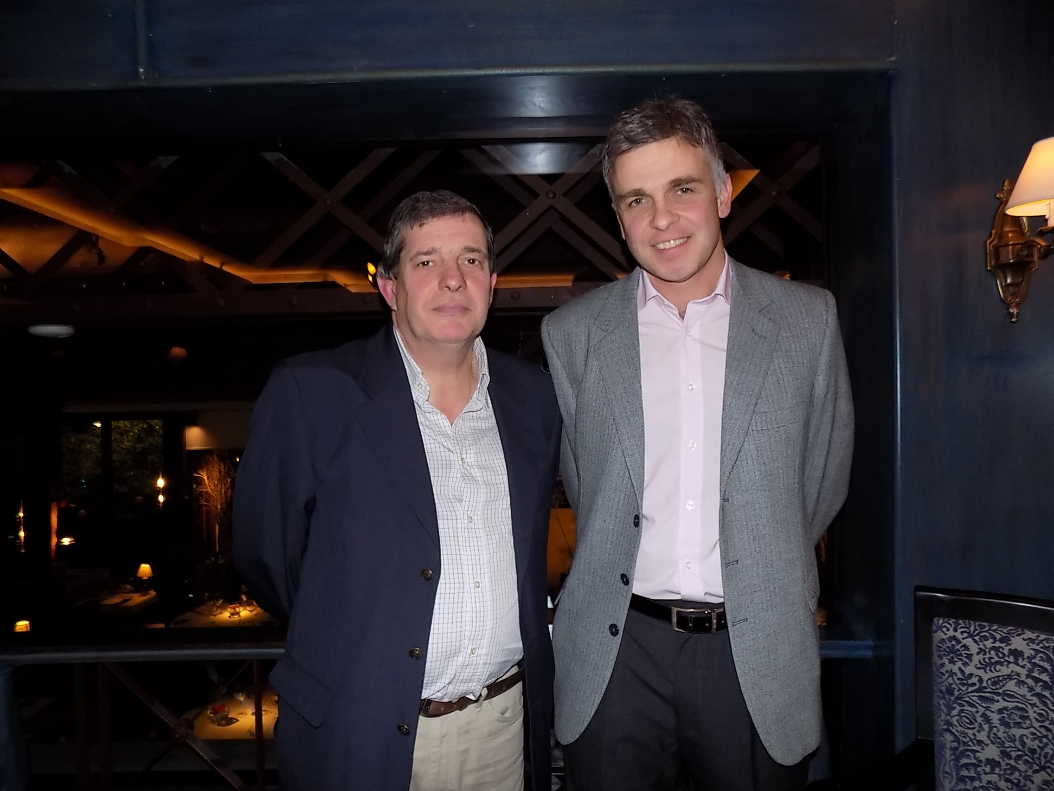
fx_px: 700
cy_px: 396
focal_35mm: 23
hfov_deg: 73.9
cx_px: 527
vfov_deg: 58.9
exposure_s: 1/30
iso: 200
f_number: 3.1
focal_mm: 4
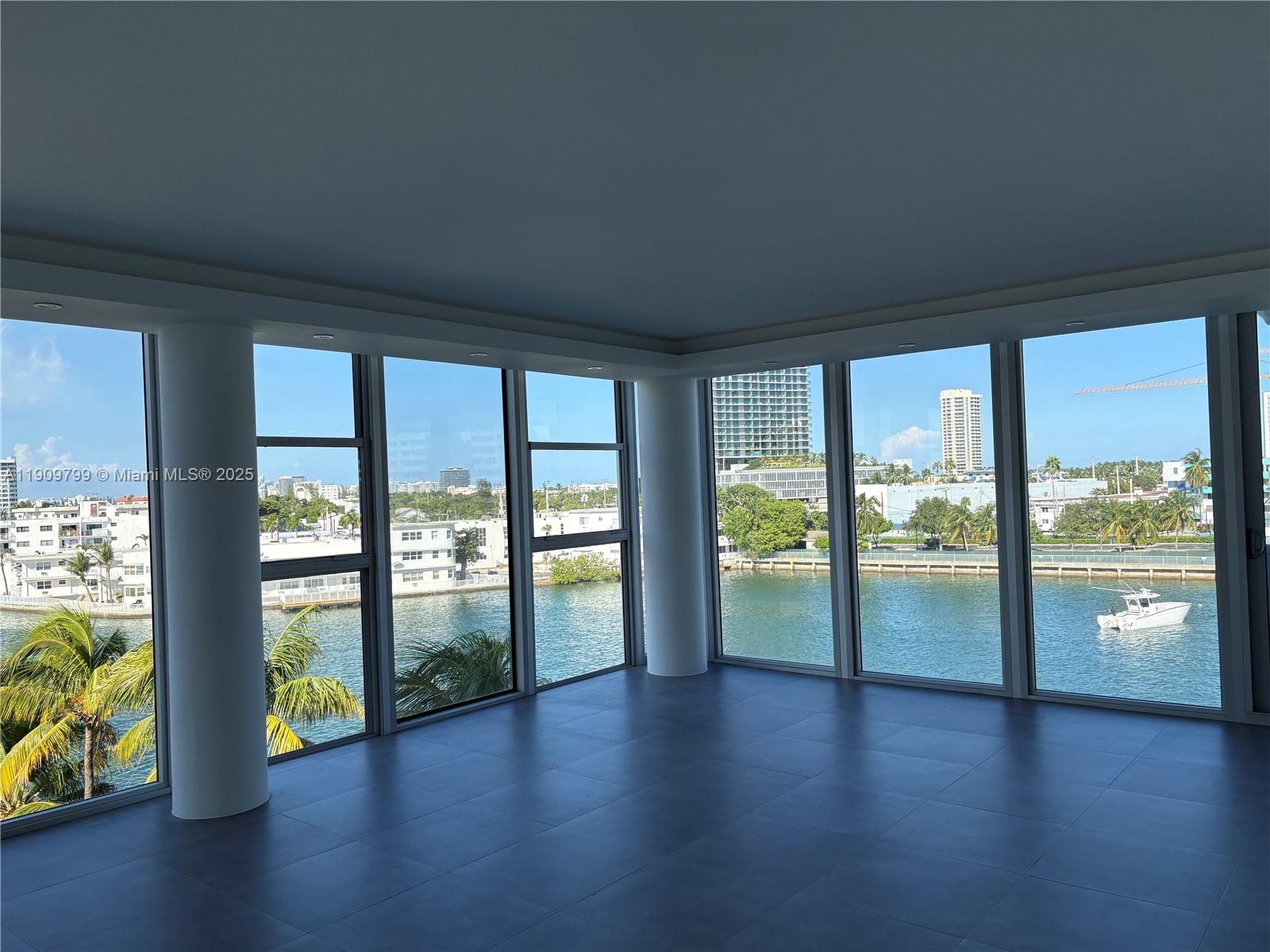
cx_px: 635
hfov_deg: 67.3
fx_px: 954
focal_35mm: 26
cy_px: 476
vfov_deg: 53.1
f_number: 1.6
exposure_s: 1/1048
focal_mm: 5.96
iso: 50
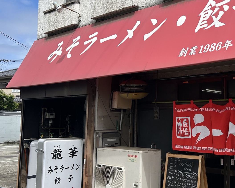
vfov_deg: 31.5
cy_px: 94
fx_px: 334
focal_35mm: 48
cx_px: 191
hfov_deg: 37.3
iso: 50
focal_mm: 5.7
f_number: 1.5
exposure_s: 1/4444
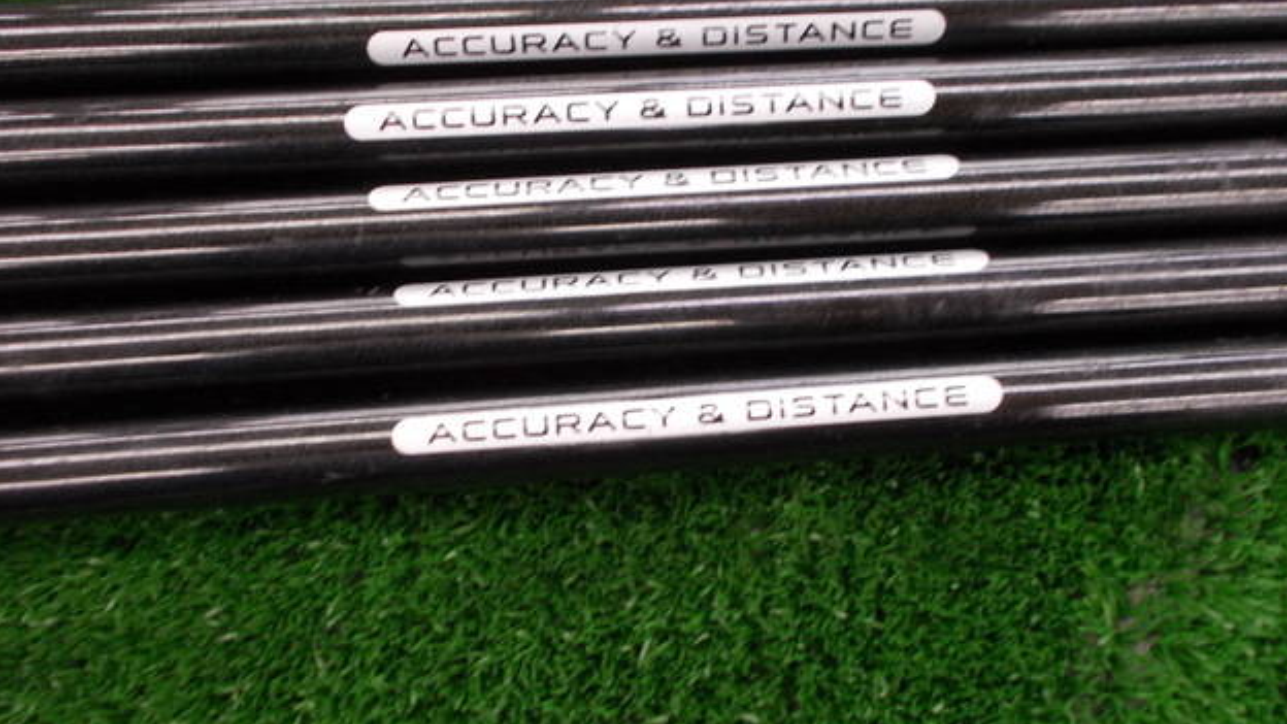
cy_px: 314
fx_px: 1297
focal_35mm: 38
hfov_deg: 52.8
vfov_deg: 31.2
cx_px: 652
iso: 200
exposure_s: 1/20
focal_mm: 6
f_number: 3.6
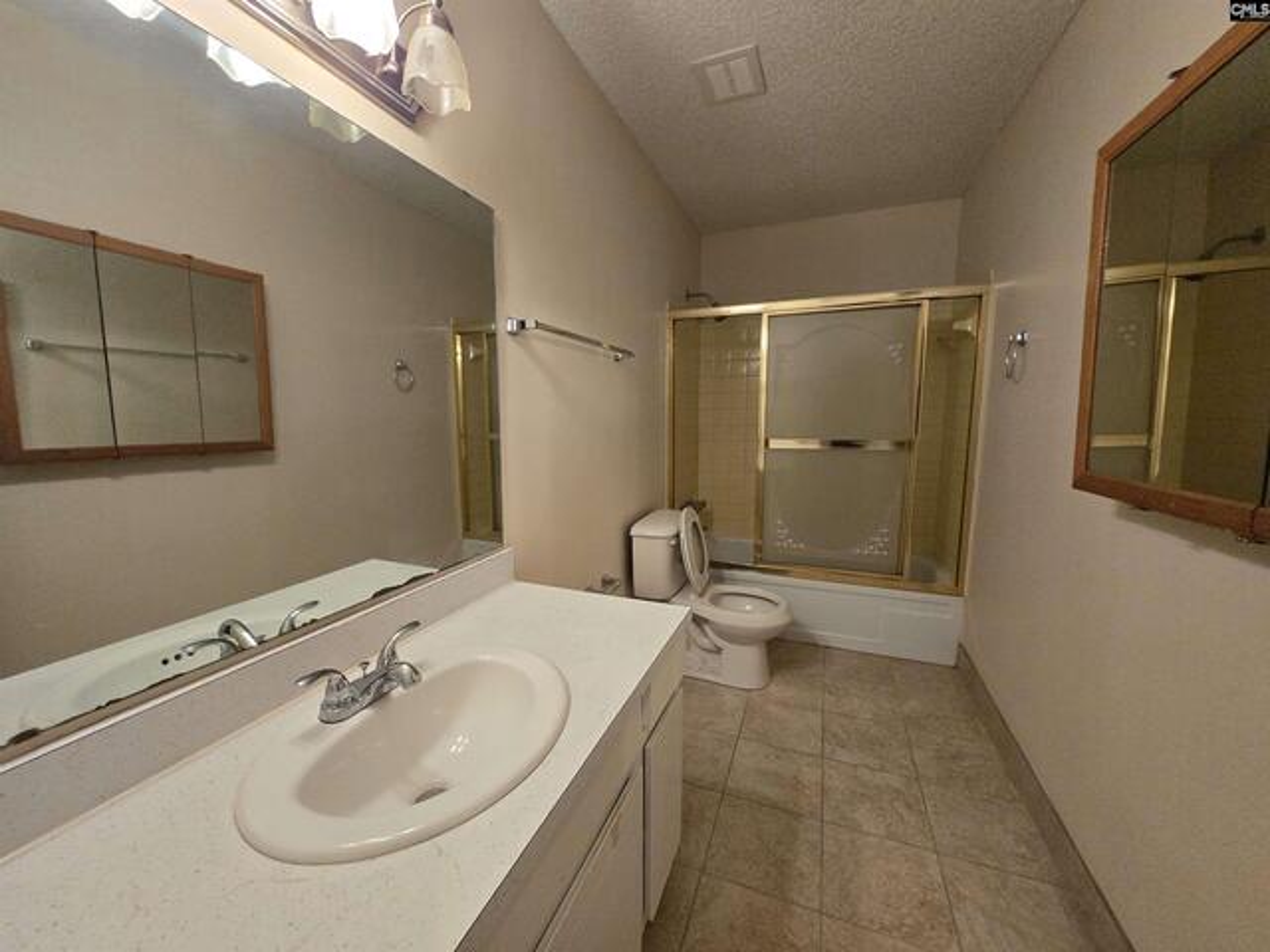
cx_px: 635
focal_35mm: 13
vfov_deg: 89.9
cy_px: 476
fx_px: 477
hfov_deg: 106.2
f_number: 2.2
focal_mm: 1.7
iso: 320
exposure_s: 1/60
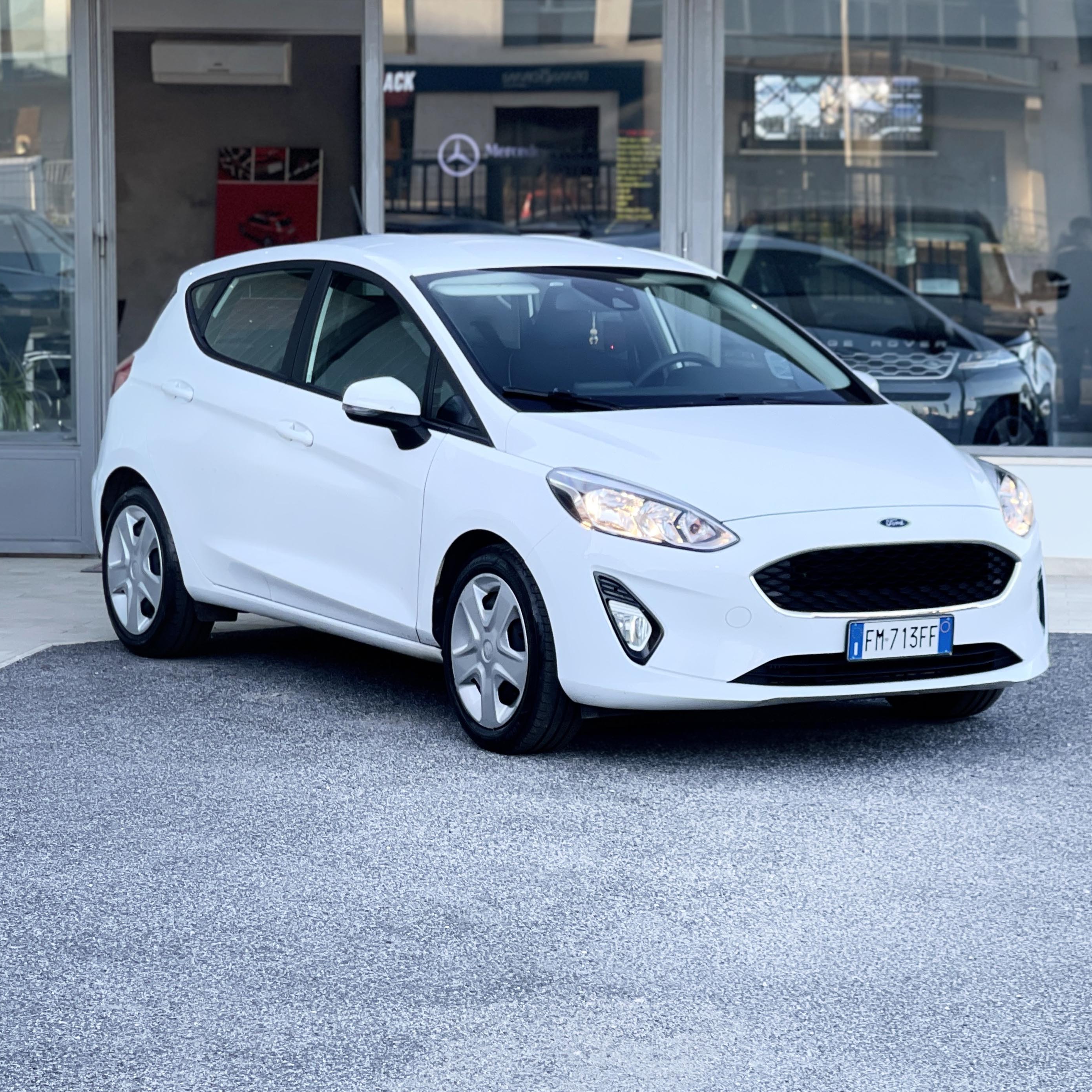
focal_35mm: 82
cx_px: 612
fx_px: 2927
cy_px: 537
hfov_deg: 21.1
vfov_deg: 21.1
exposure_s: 1/121
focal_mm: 7.5
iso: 40
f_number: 2.2
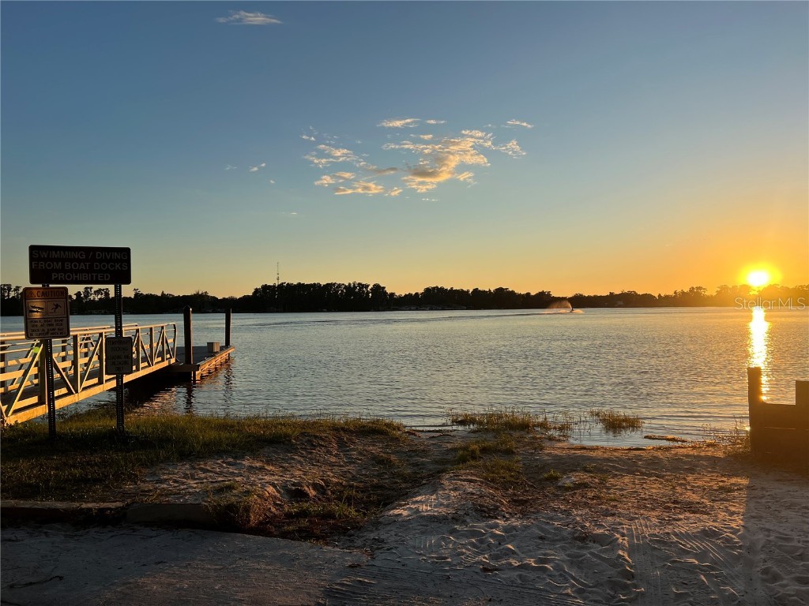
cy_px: 303
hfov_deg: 67.3
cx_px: 404
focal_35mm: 26
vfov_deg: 53.1
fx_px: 608
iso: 50
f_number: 1.5
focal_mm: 5.7
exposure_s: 1/2762
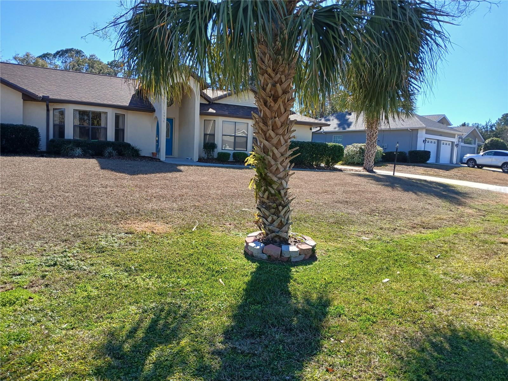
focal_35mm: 26
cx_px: 254
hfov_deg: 67.3
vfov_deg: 53.1
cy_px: 190
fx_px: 382
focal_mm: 3.98
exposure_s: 1/290
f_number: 1.8
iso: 20
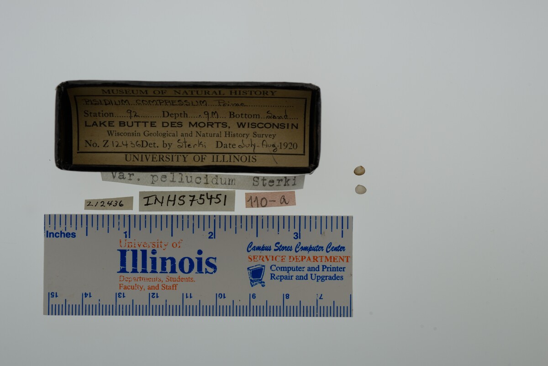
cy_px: 183
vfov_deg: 22.6
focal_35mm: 60
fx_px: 914
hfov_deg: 33.4
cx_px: 274
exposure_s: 1/160
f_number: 10
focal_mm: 60
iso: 100
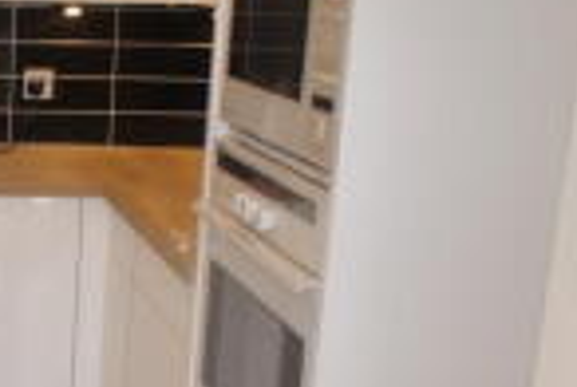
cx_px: -158
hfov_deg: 23.2
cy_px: 255
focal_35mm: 78
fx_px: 1253
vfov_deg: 17.5
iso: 200
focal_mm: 16
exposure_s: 1/80
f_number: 3.5
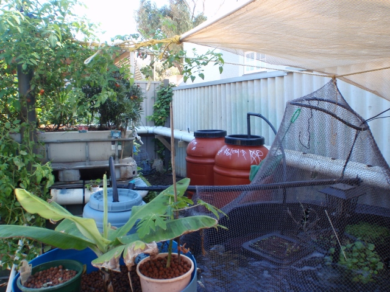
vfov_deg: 49.7
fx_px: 315
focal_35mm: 28
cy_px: 146
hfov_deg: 63.4
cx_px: 195
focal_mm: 5
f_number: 3.5
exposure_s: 1/40
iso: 64
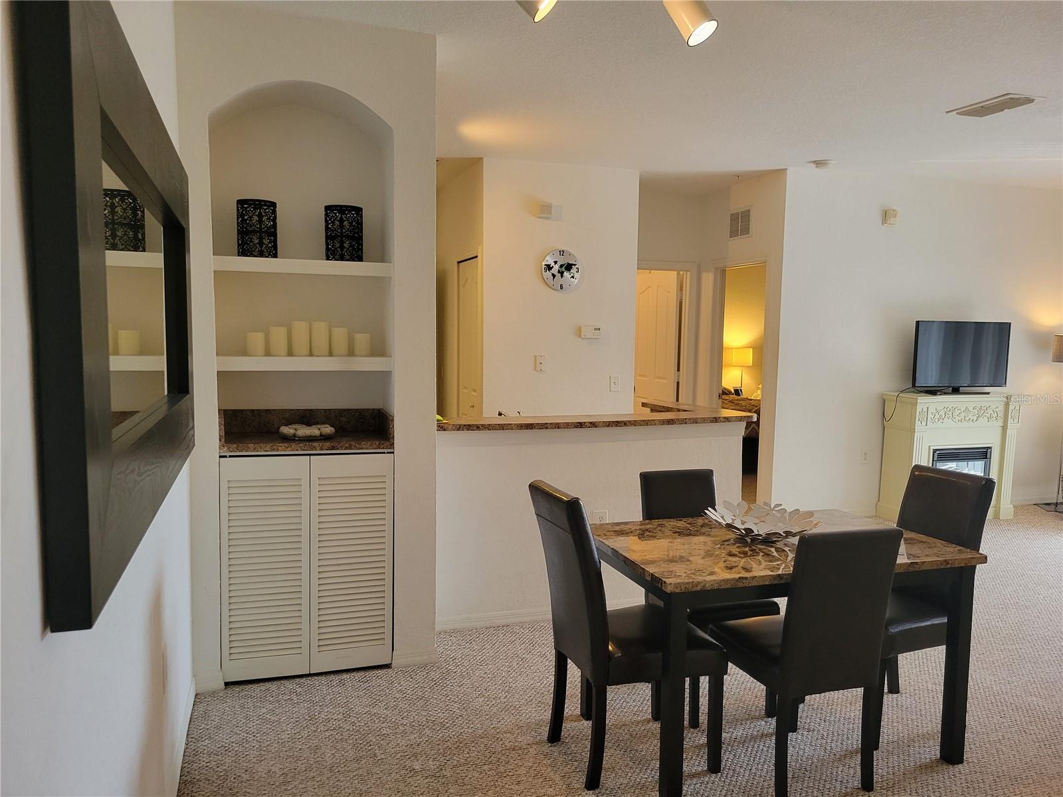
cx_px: 532
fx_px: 798
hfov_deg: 67.3
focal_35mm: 26
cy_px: 398
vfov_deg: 53.1
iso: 320
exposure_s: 1/119
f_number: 1.8
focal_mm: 5.4
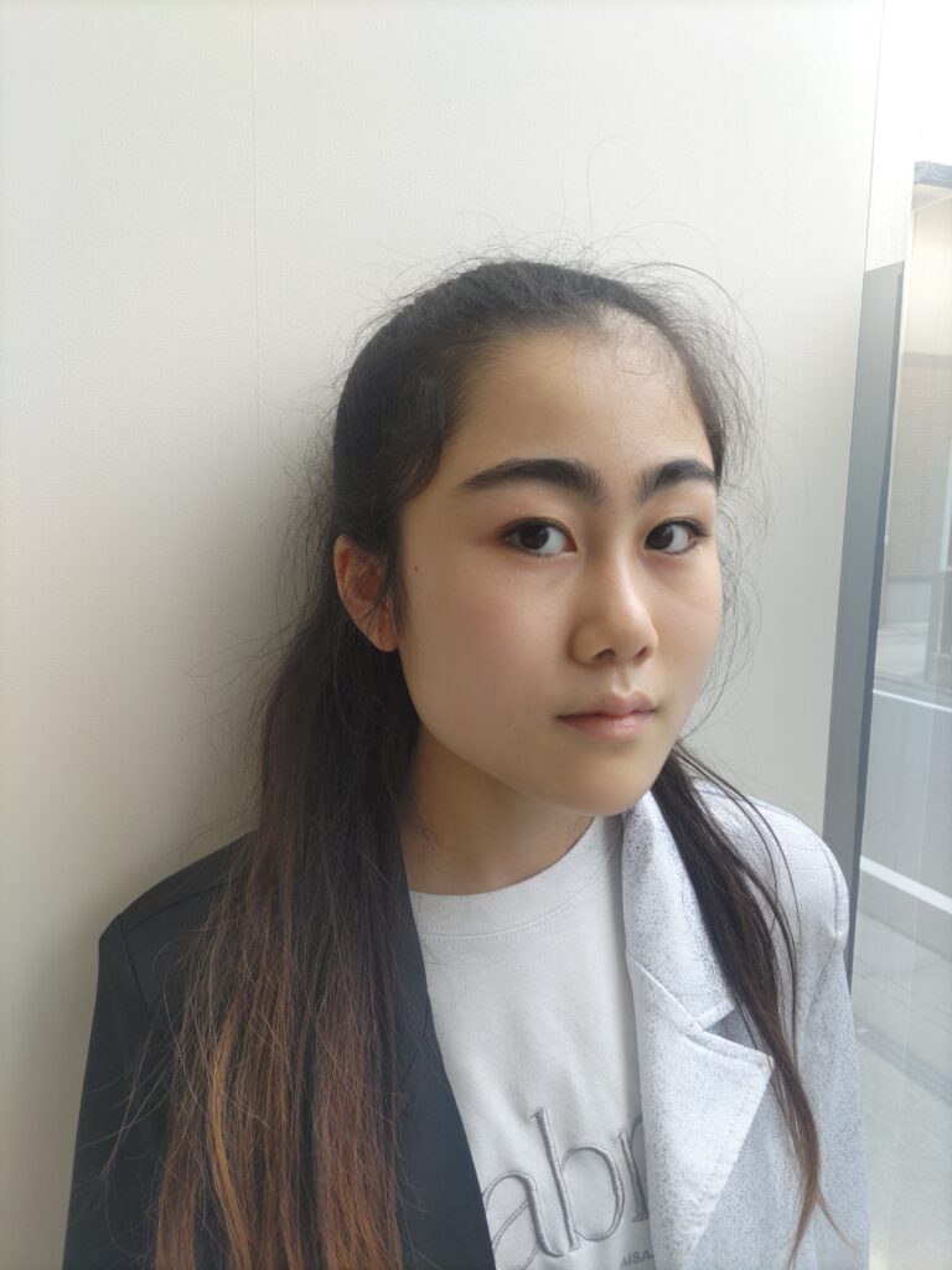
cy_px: 635
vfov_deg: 67.3
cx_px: 476
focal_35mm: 26
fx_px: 953
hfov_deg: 53.1
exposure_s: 1/198
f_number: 1.79
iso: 50
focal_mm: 4.8
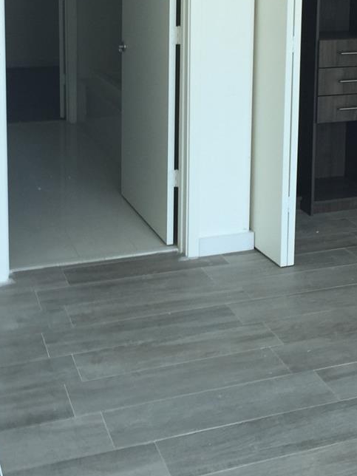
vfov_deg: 33.8
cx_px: 197
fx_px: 743
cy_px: 55
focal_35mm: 54
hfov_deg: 27.0
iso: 32
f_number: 2.2
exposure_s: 1/60
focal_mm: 4.15
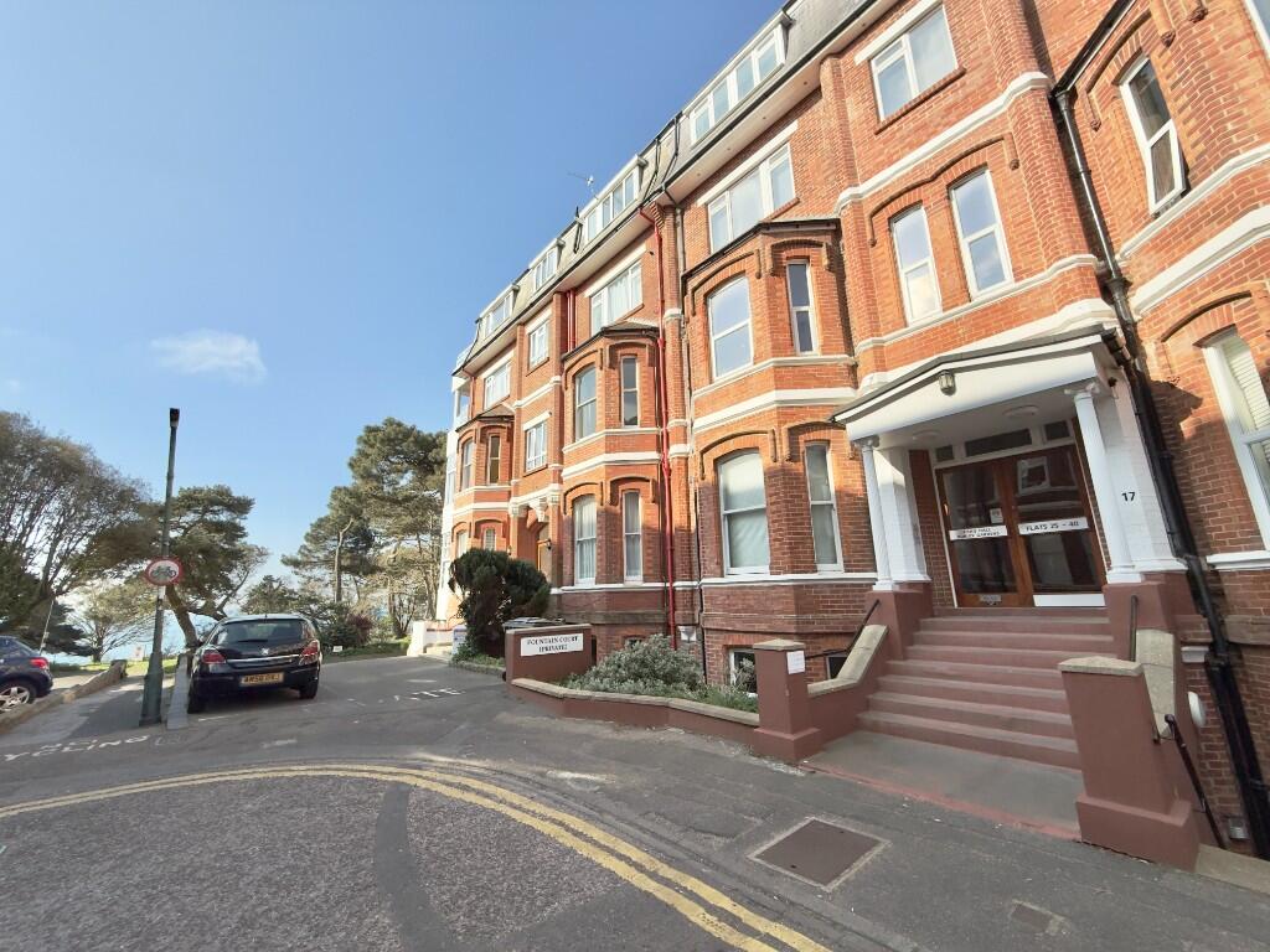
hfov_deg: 102.1
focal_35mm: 14
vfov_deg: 85.7
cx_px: 635
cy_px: 476
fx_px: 514
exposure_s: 1/1795
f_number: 2.2
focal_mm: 2.22
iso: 50
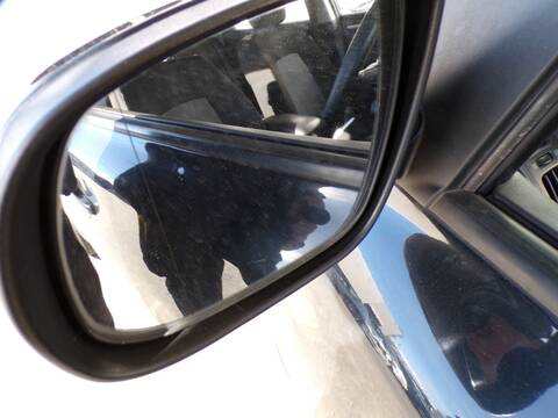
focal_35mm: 24
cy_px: 209
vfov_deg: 56.8
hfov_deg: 71.6
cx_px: 279
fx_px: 387
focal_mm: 4.3
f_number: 3
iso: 100
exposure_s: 1/70
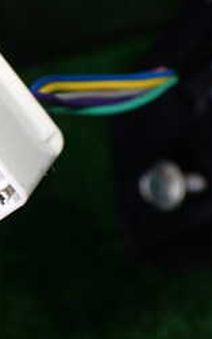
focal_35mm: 76
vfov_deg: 27.1
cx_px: -32
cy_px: 150
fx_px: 702
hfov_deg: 16.5
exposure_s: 1/125
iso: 200
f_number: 2.3
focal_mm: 5.4
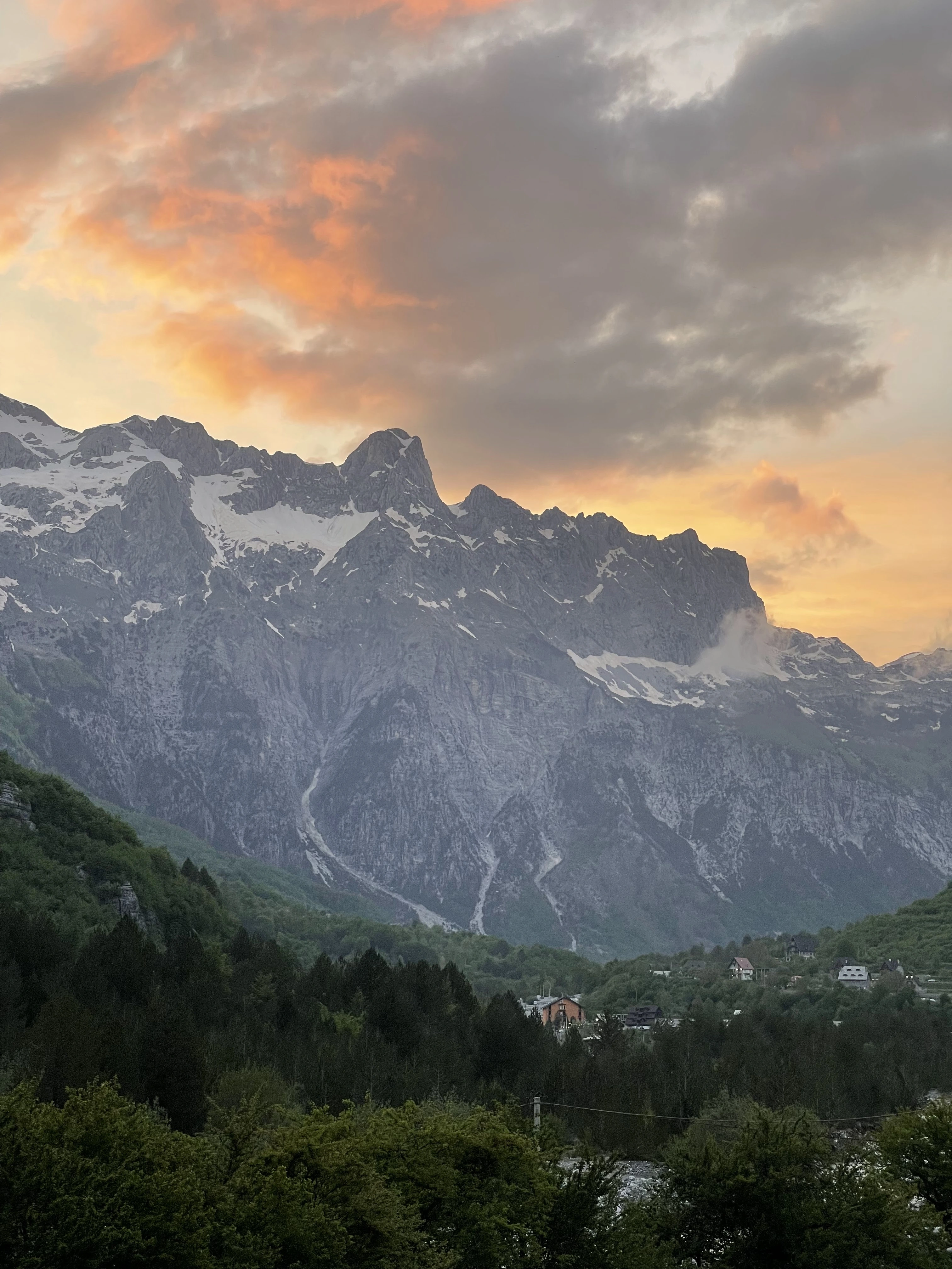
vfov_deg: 30.3
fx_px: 2347
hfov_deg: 22.9
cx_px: 476
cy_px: 634
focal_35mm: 64
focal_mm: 7.5
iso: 64
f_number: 2.2
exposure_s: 1/99
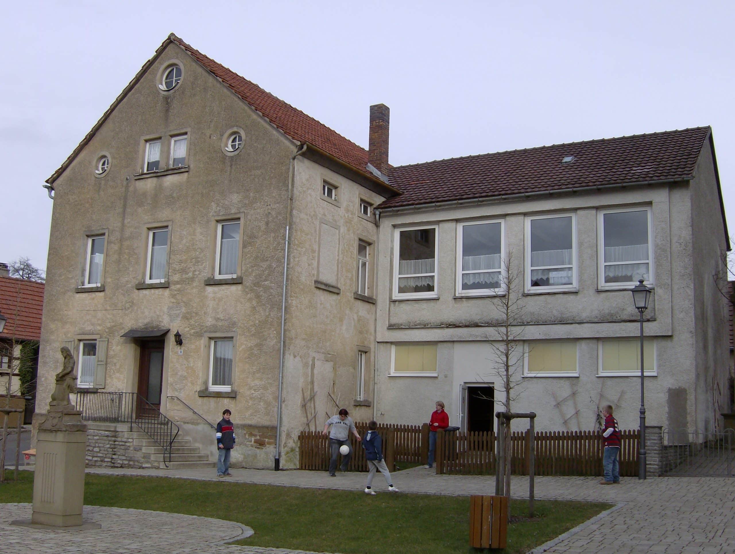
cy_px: 277
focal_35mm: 38
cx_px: 368
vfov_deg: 37.8
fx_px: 808
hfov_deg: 48.9
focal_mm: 6.4
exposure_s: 1/331
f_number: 4.8
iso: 100
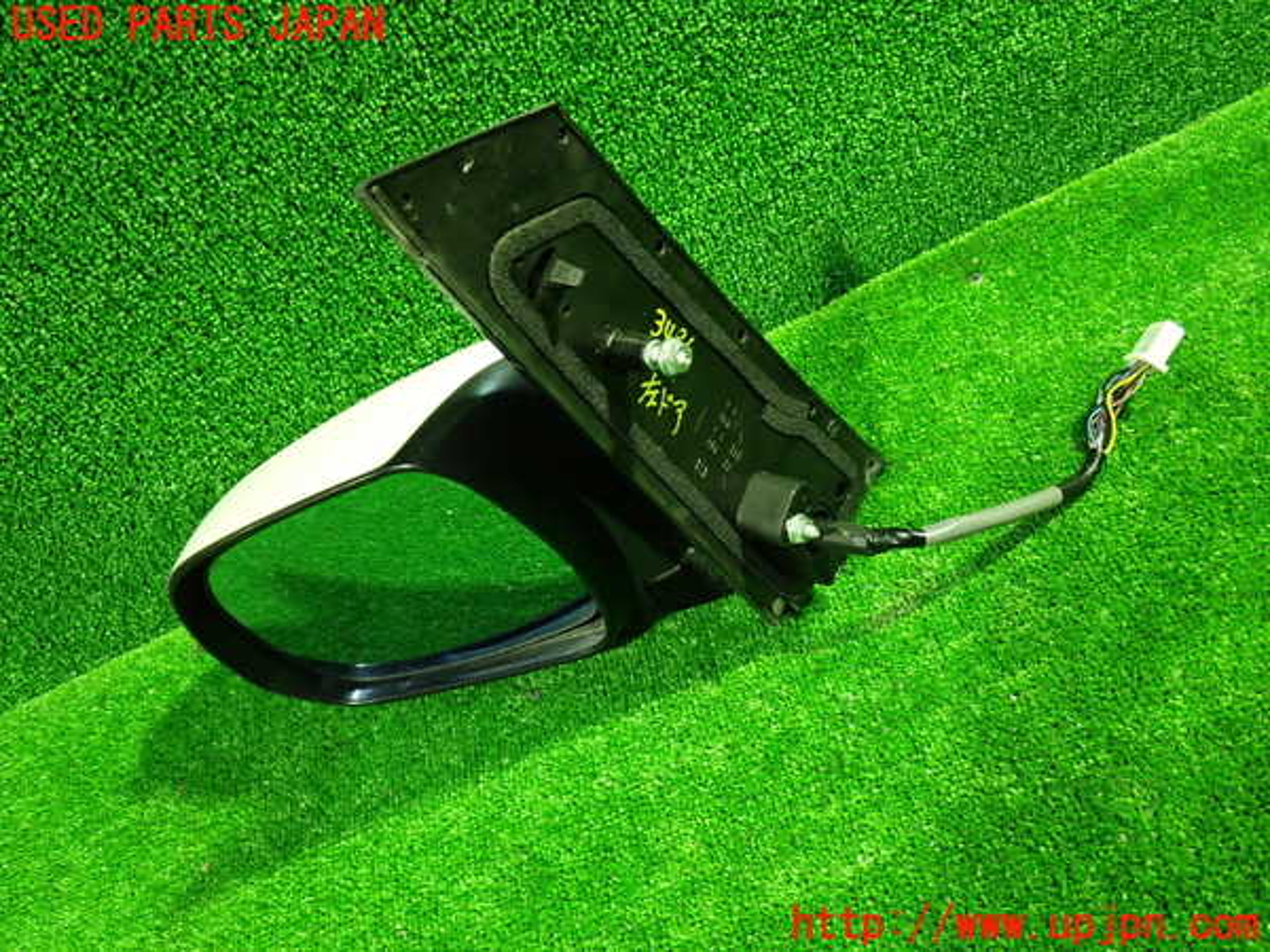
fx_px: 1101
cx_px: 635
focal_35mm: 30
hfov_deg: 60.0
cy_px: 476
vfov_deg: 46.8
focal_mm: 5.4
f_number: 2.3
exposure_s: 1/20
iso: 800
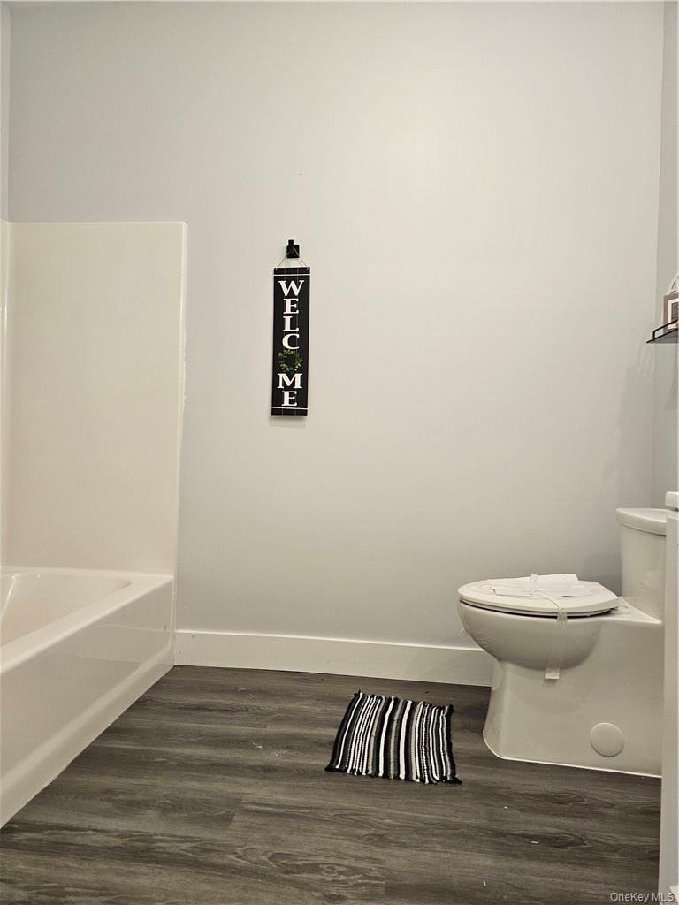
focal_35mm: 23
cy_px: 452
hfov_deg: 58.9
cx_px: 340
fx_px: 602
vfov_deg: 73.9
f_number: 1.7
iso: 250
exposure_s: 1/120
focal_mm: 6.3
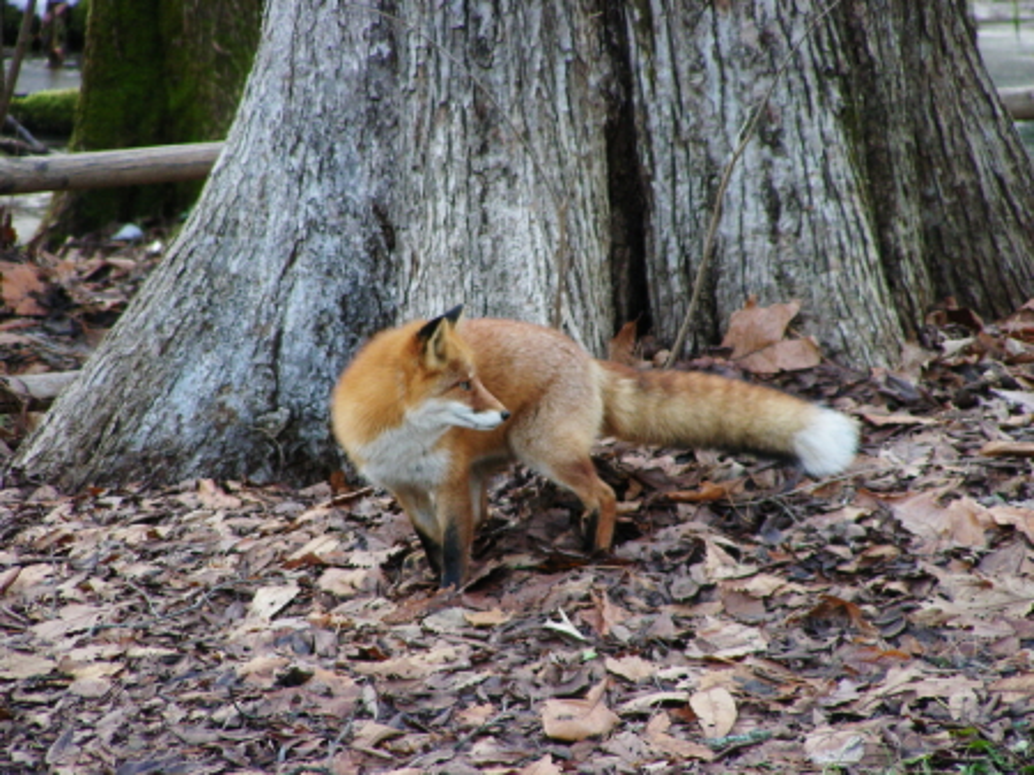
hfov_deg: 5.2
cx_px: 517
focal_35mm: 380
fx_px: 11345
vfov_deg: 3.9
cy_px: 388
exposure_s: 1/70.6
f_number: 3.5
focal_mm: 63.3
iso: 200
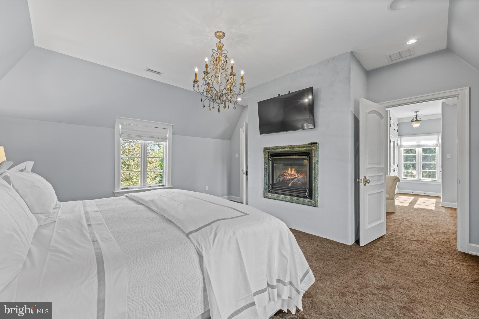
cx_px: 240
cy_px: 160
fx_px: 186
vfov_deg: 81.2
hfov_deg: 104.3
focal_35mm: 14
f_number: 9
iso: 400
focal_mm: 14
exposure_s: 1/2
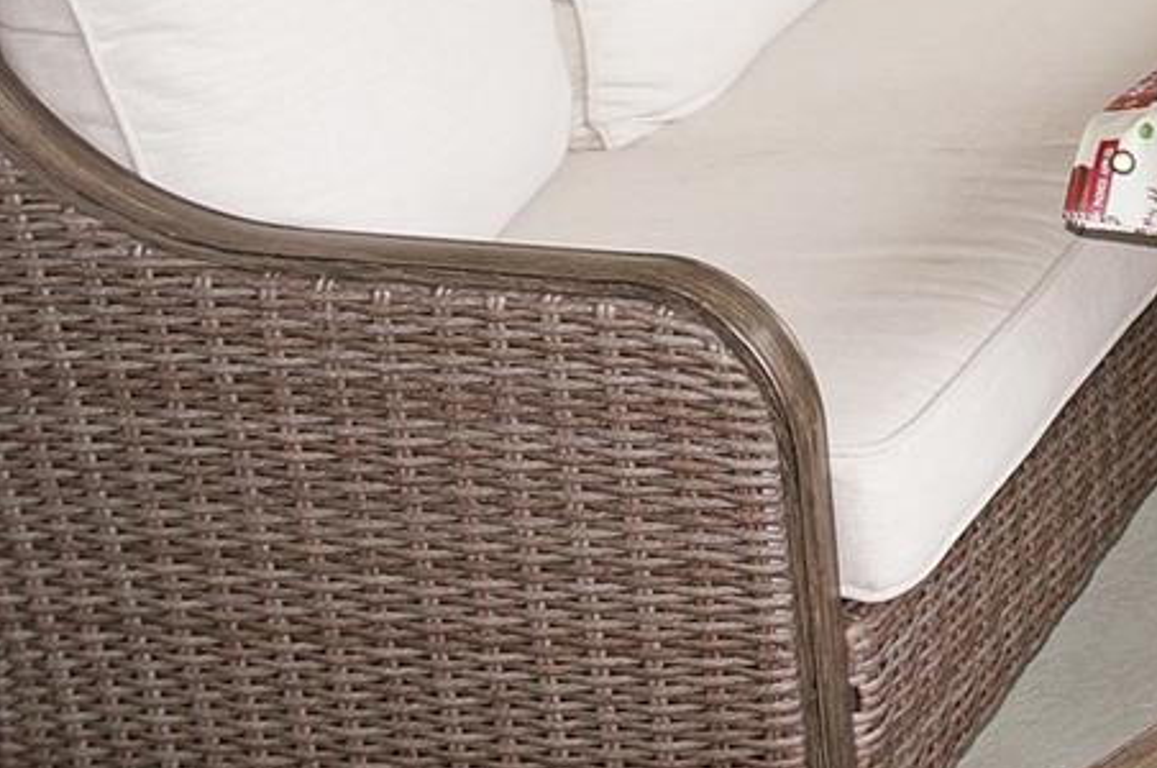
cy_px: -353
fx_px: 2728
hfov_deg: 20.6
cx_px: 1718
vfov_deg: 15.0
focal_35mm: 85
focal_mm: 16
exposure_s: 1/160
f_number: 4
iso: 200
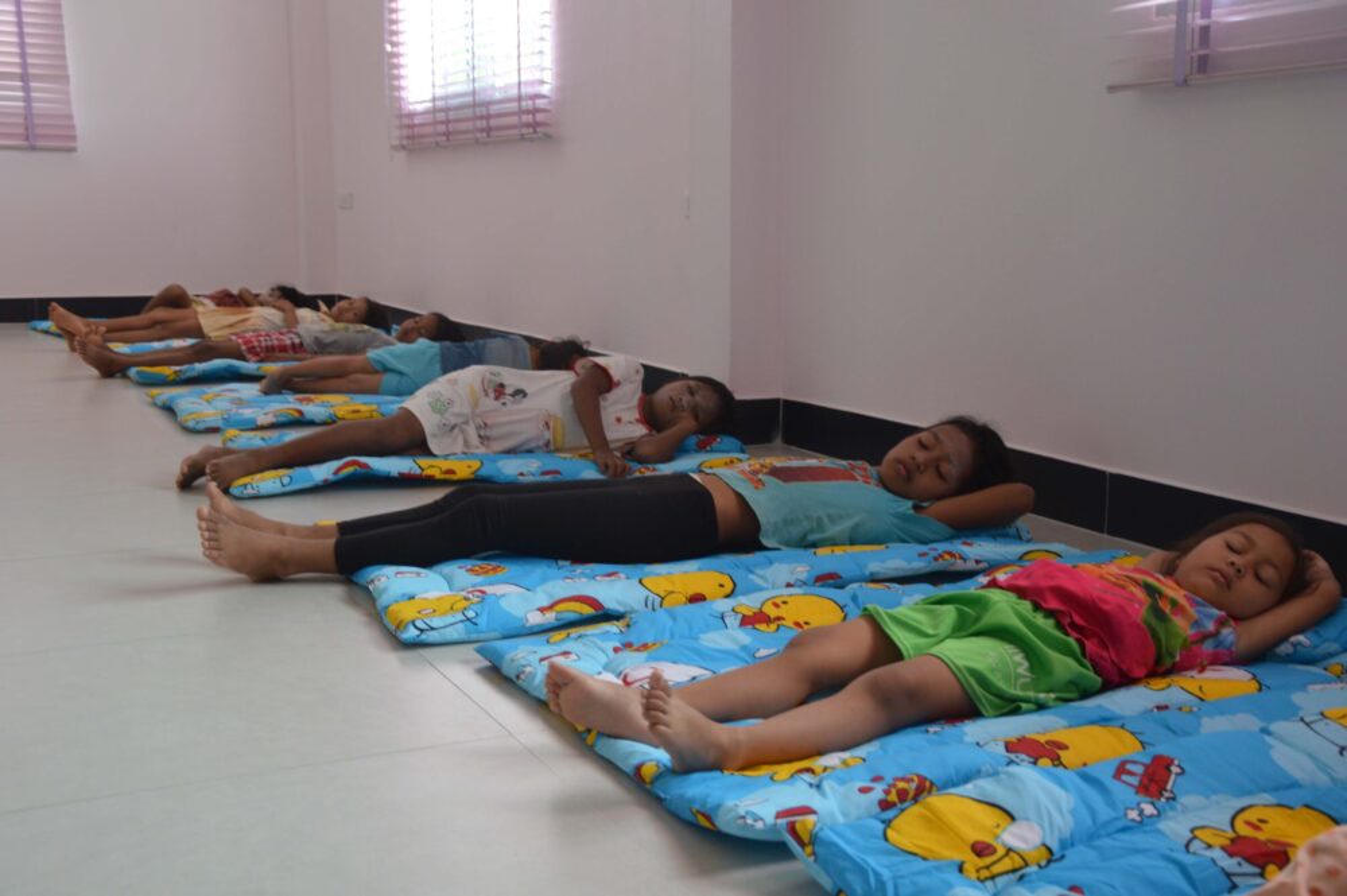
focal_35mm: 42
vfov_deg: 31.8
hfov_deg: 46.4
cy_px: 448
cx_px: 674
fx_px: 1570
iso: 400
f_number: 4
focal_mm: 28
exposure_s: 1/60
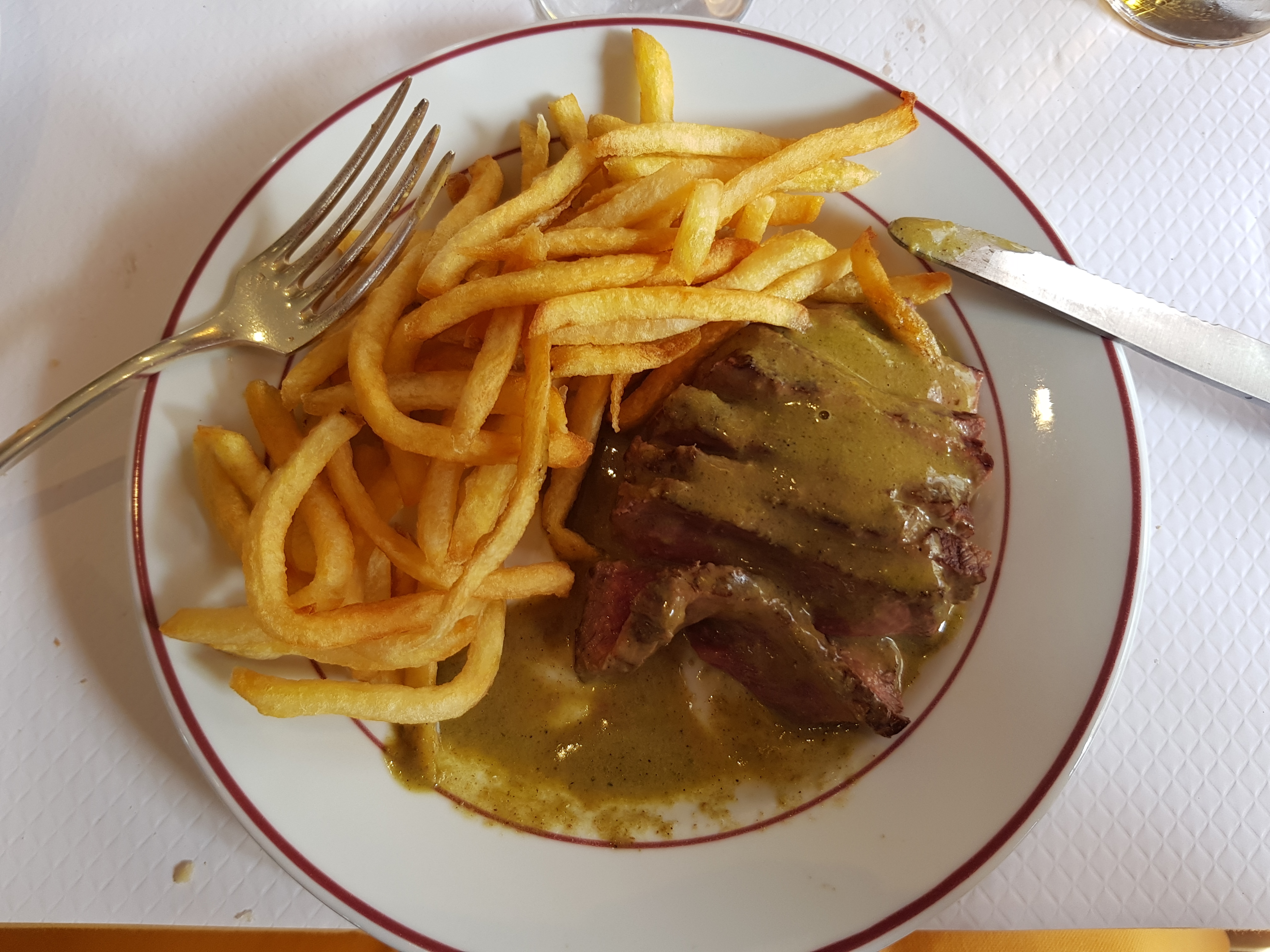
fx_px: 954
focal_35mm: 26
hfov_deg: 67.3
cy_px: 476
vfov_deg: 53.1
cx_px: 635
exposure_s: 1/50
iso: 50
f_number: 1.7
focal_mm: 4.2
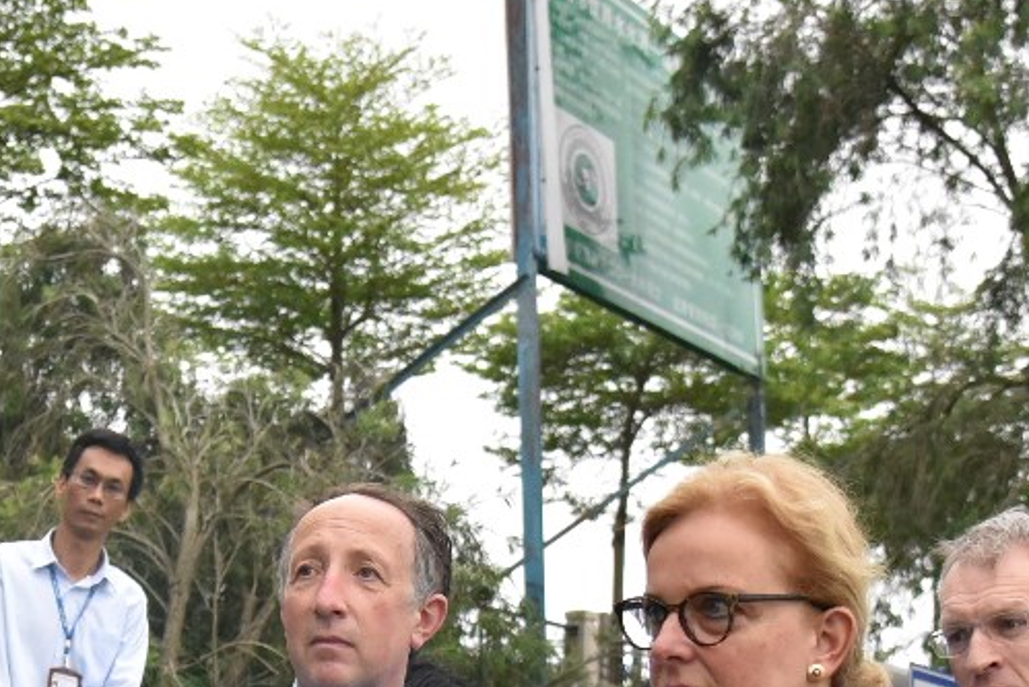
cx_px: 252
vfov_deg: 16.8
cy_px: 875
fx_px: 2201
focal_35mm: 77
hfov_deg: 26.0
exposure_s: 1/640
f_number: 4
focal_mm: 24
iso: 4500
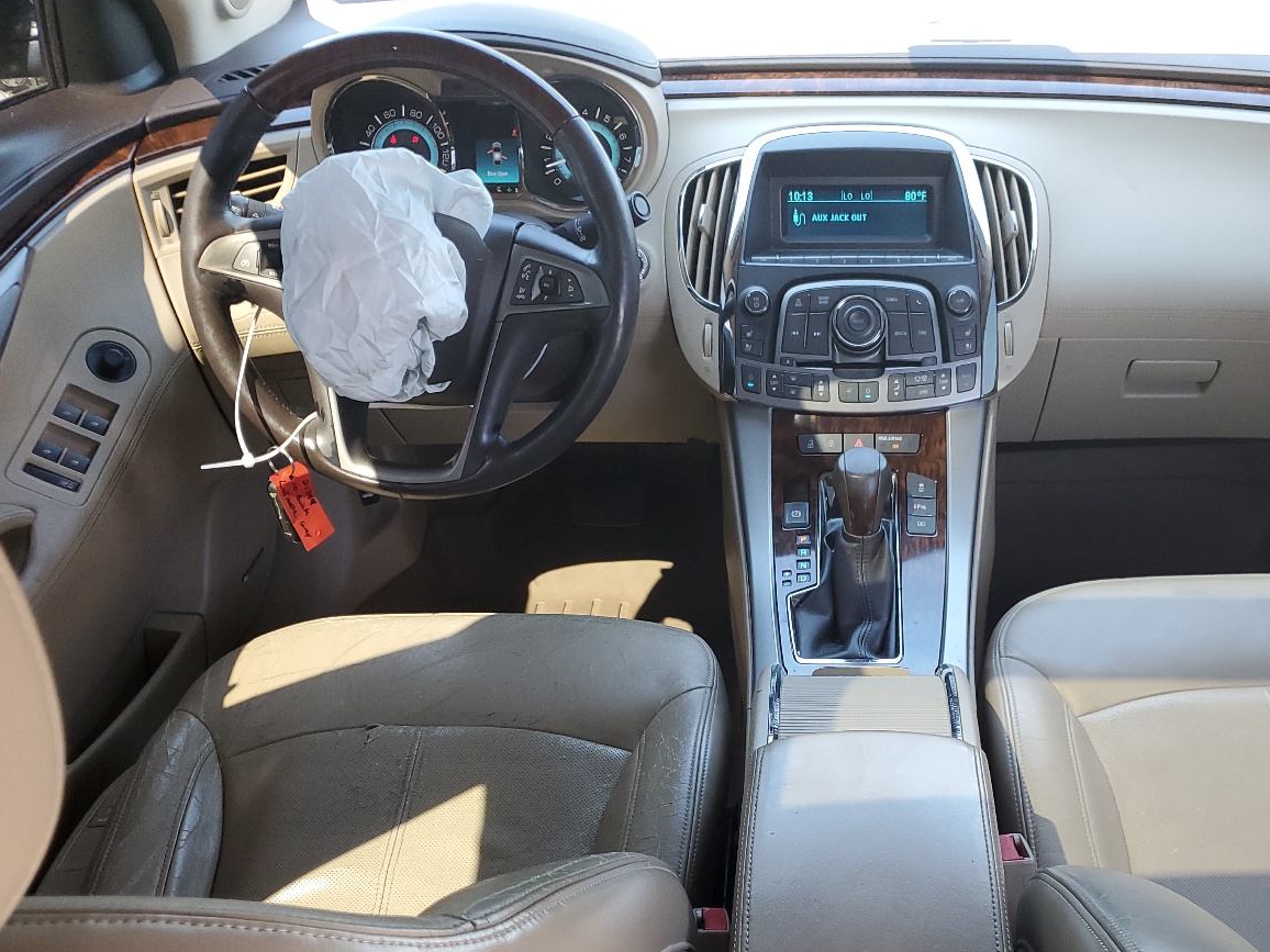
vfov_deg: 39.1
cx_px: 864
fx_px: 1321
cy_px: 649
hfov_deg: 50.3
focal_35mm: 36
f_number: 1.5
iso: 94
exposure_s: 1/120
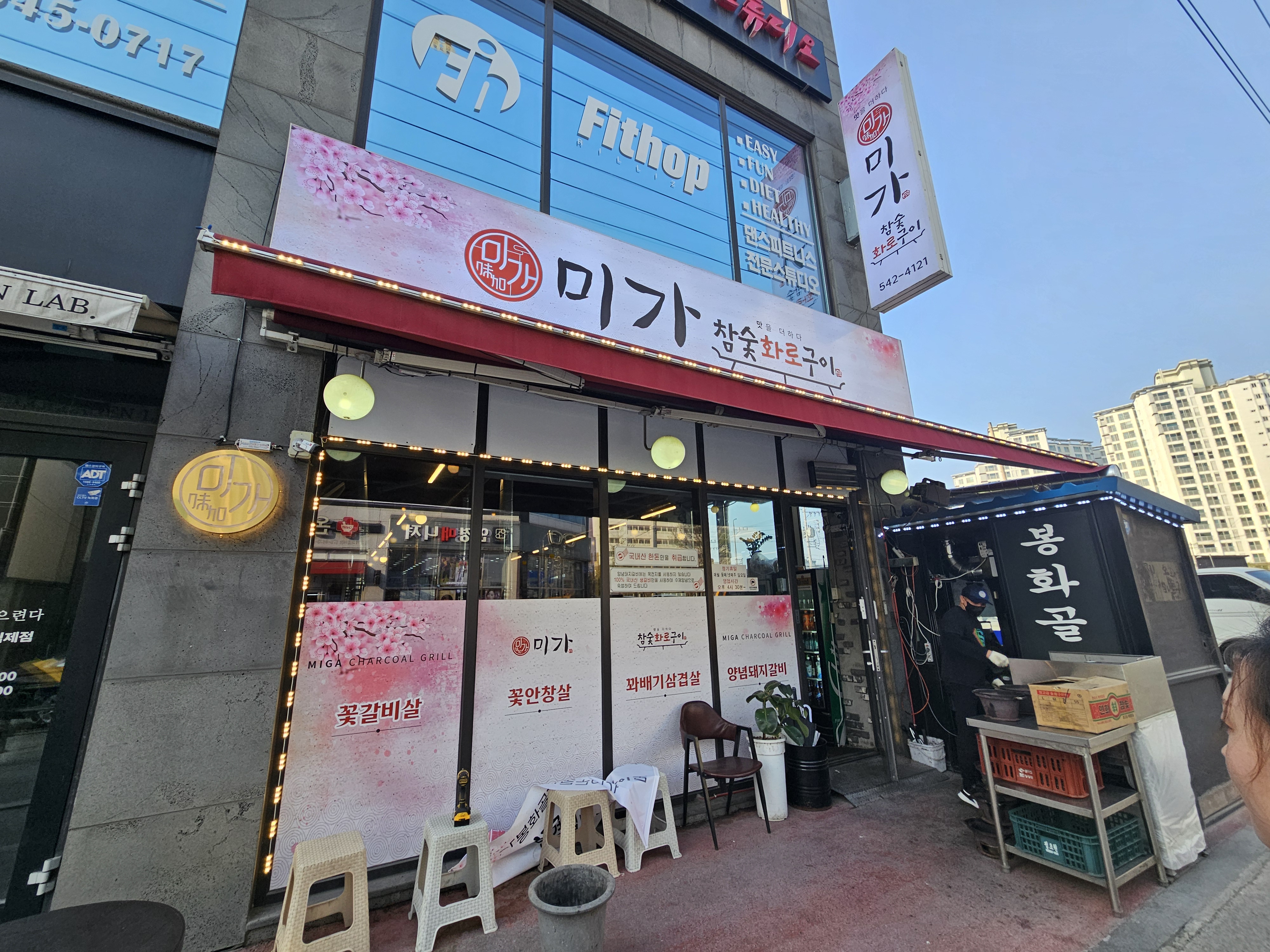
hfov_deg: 106.2
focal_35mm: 13
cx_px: 635
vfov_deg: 89.9
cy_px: 476
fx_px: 477
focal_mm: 2.2
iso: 50
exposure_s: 1/548
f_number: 2.2
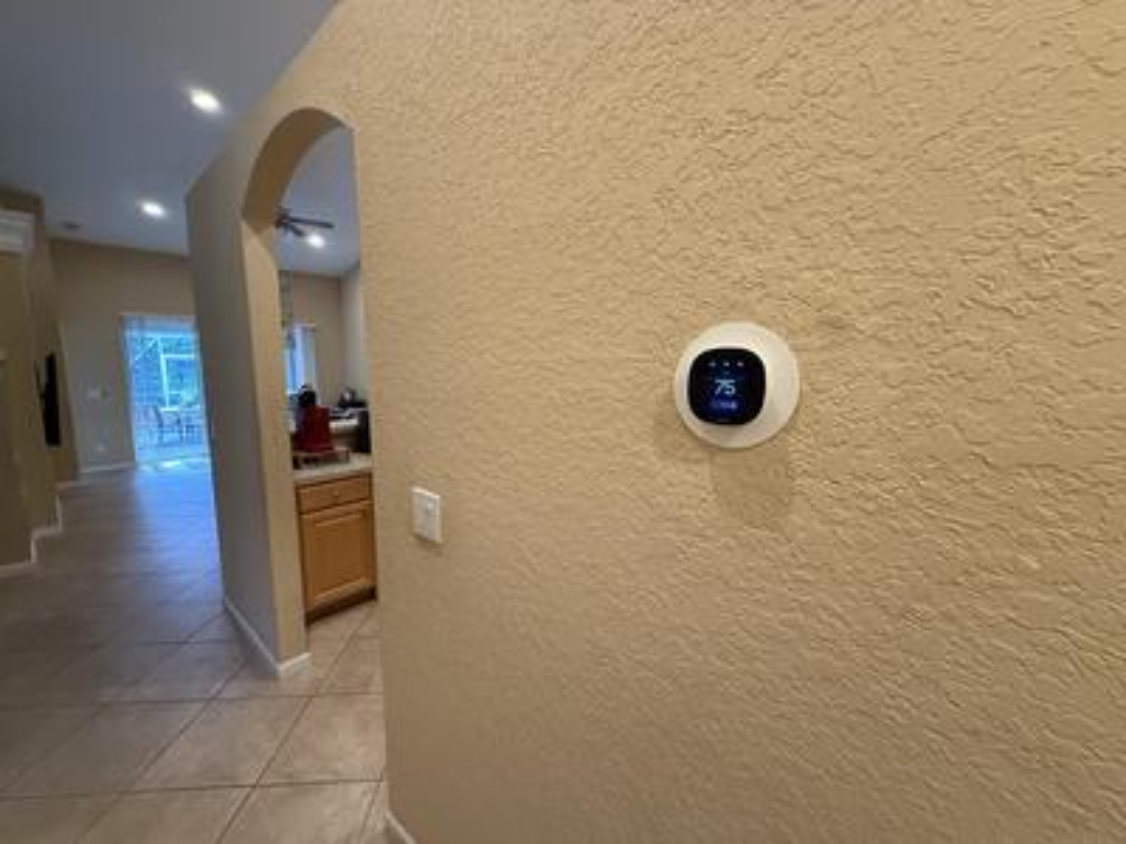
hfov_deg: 102.1
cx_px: 563
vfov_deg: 85.7
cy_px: 422
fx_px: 455
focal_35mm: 14
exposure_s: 1/60
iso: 640
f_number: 2.2
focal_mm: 2.22
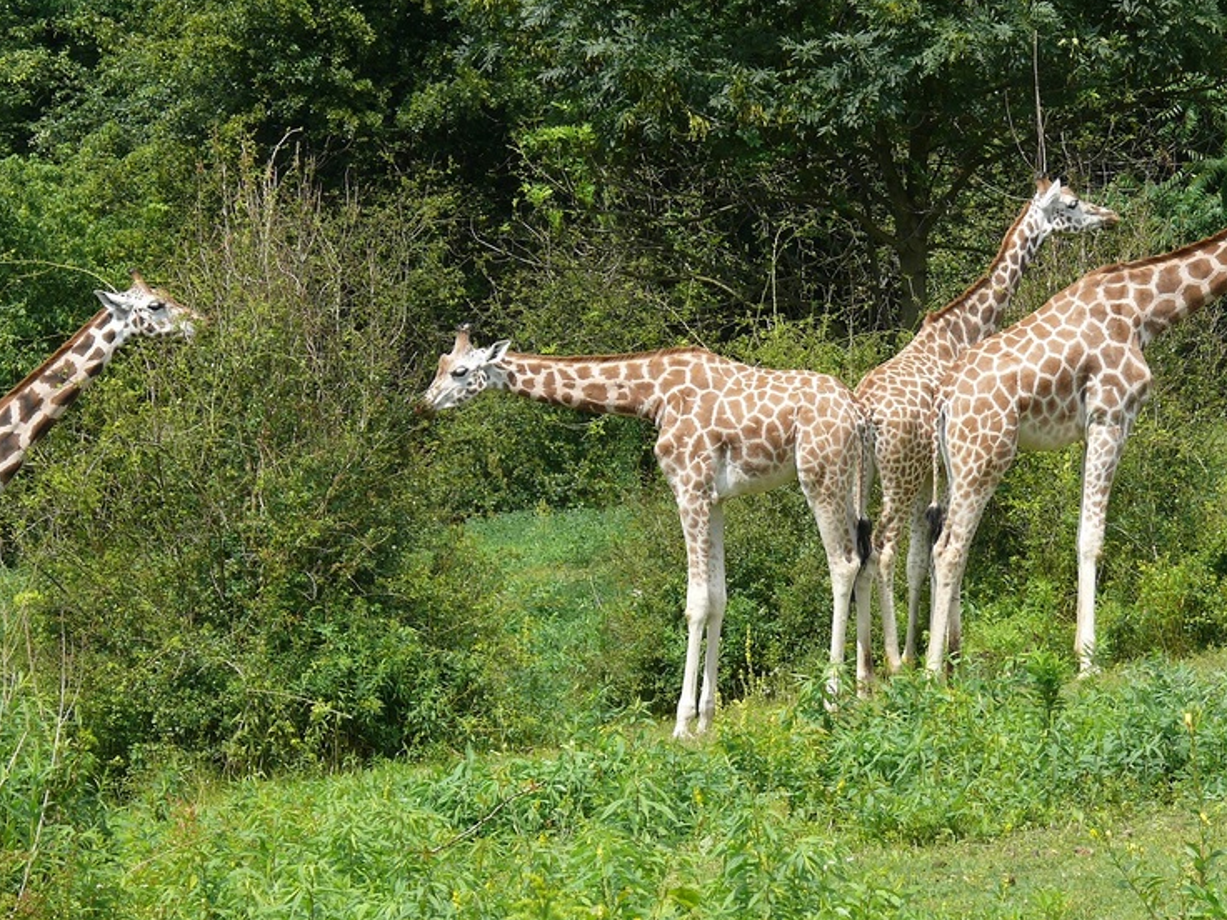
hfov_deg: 7.2
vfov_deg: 5.4
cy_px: 387
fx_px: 9819
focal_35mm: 277
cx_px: 583
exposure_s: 1/320
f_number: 5.6
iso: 100
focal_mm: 42.2
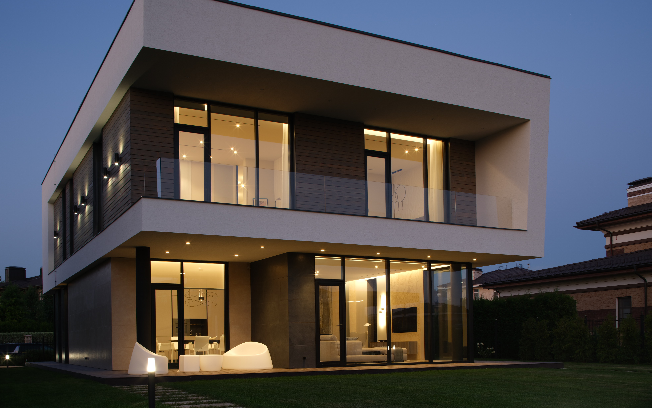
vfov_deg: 32.8
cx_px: 321
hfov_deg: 50.4
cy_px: 198
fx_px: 693
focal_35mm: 39
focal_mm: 45
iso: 200
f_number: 16
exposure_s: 2.1
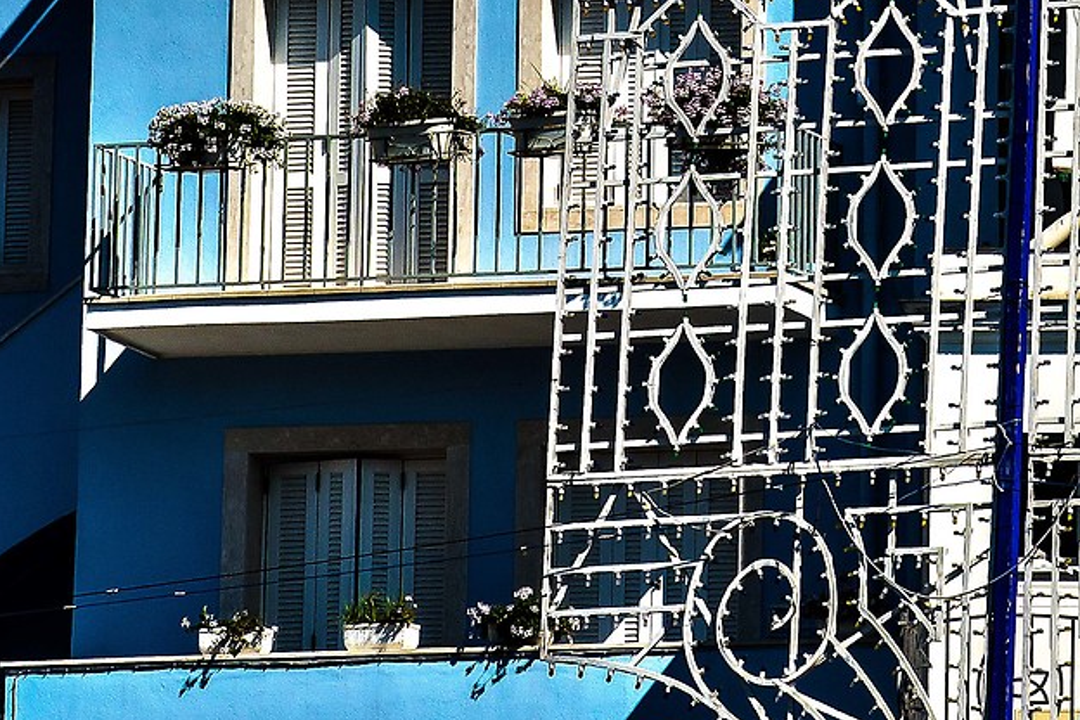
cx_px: 981
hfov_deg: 6.2
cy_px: -452
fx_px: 9929
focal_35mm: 331
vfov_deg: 4.1
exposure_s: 1/320
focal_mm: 86
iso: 250
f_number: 18
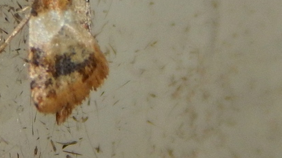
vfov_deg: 3.5
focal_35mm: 345
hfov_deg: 6.3
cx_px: 59
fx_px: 2580
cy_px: -1
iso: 200
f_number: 10.1
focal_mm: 28.7
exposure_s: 1/30
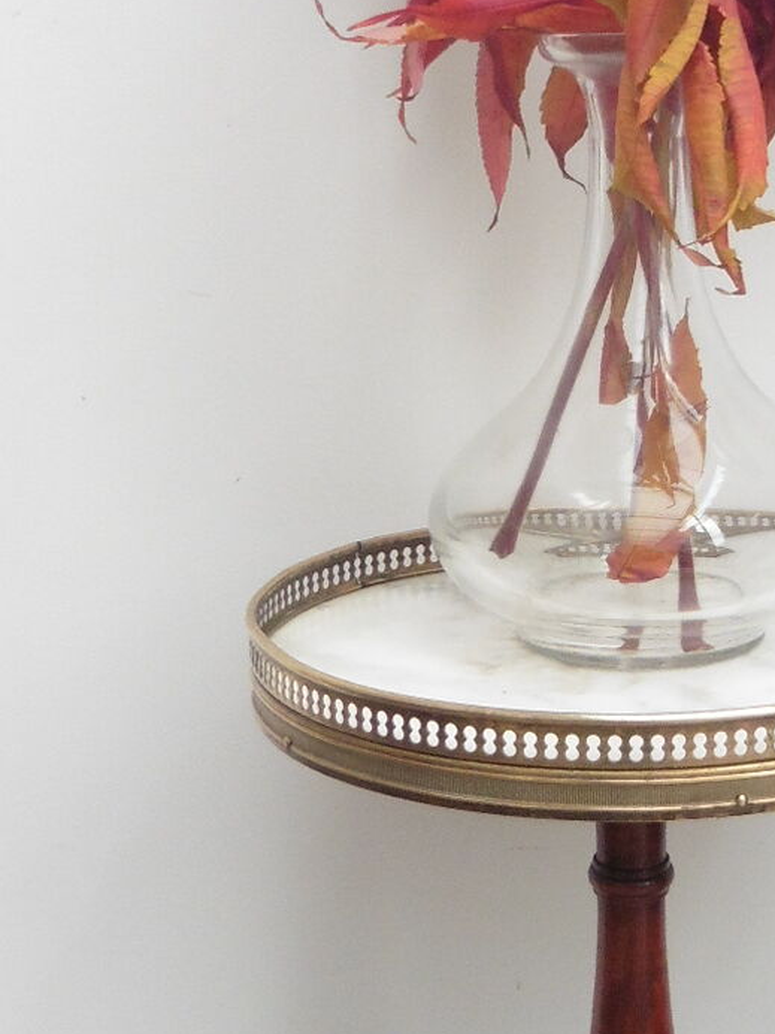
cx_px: 621
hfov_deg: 20.5
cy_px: 493
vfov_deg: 27.4
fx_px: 2119
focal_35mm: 71
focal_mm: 4.3
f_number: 3.3
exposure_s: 1/60
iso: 200
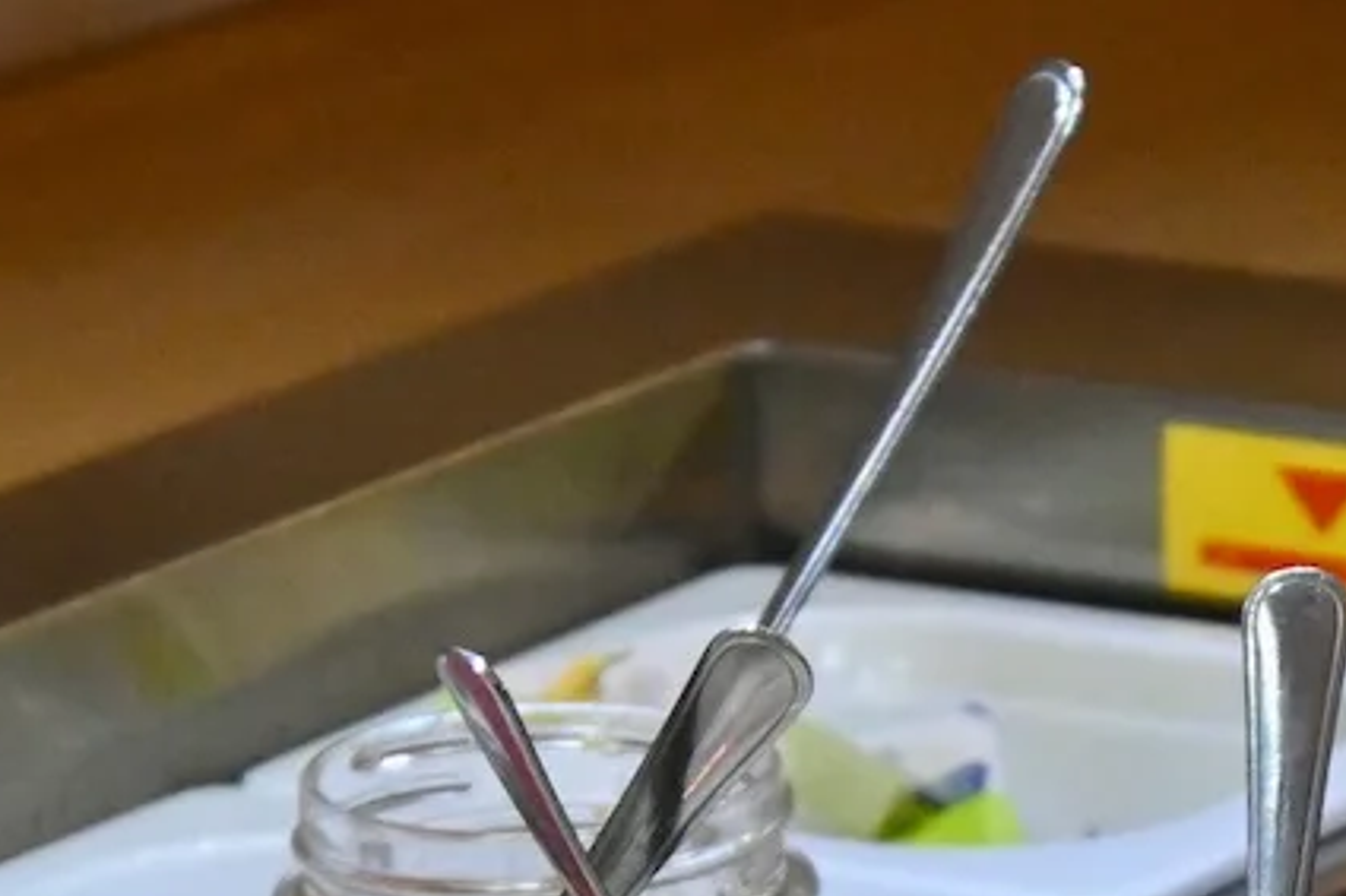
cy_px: 1154
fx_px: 7250
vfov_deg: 7.0
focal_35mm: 194
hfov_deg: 10.6
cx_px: 1188
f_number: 6.3
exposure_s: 1/125
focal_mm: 50
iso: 3200
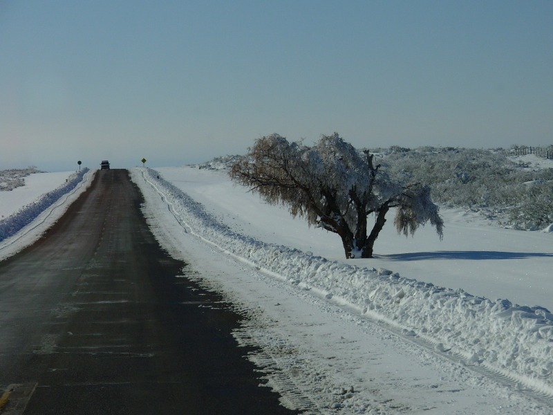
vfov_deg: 9.7
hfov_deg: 12.9
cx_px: 276
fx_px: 2444
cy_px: 208
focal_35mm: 153
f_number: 7.9
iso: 50
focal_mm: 25.3
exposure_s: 1/912
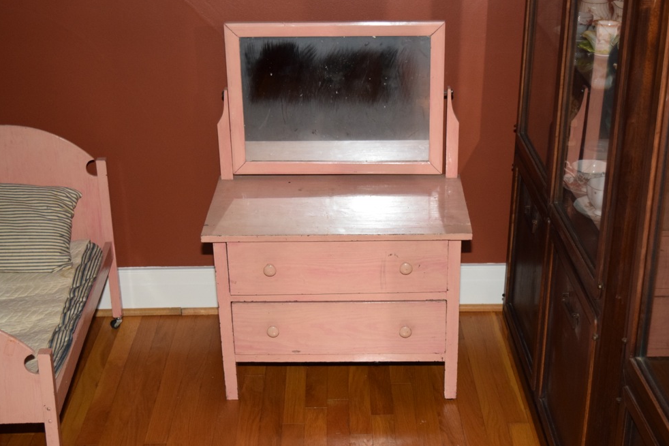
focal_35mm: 55
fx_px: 1022
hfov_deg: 36.2
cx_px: 332
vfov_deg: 24.6
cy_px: 225
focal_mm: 36
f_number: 4.8
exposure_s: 1/60
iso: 2000
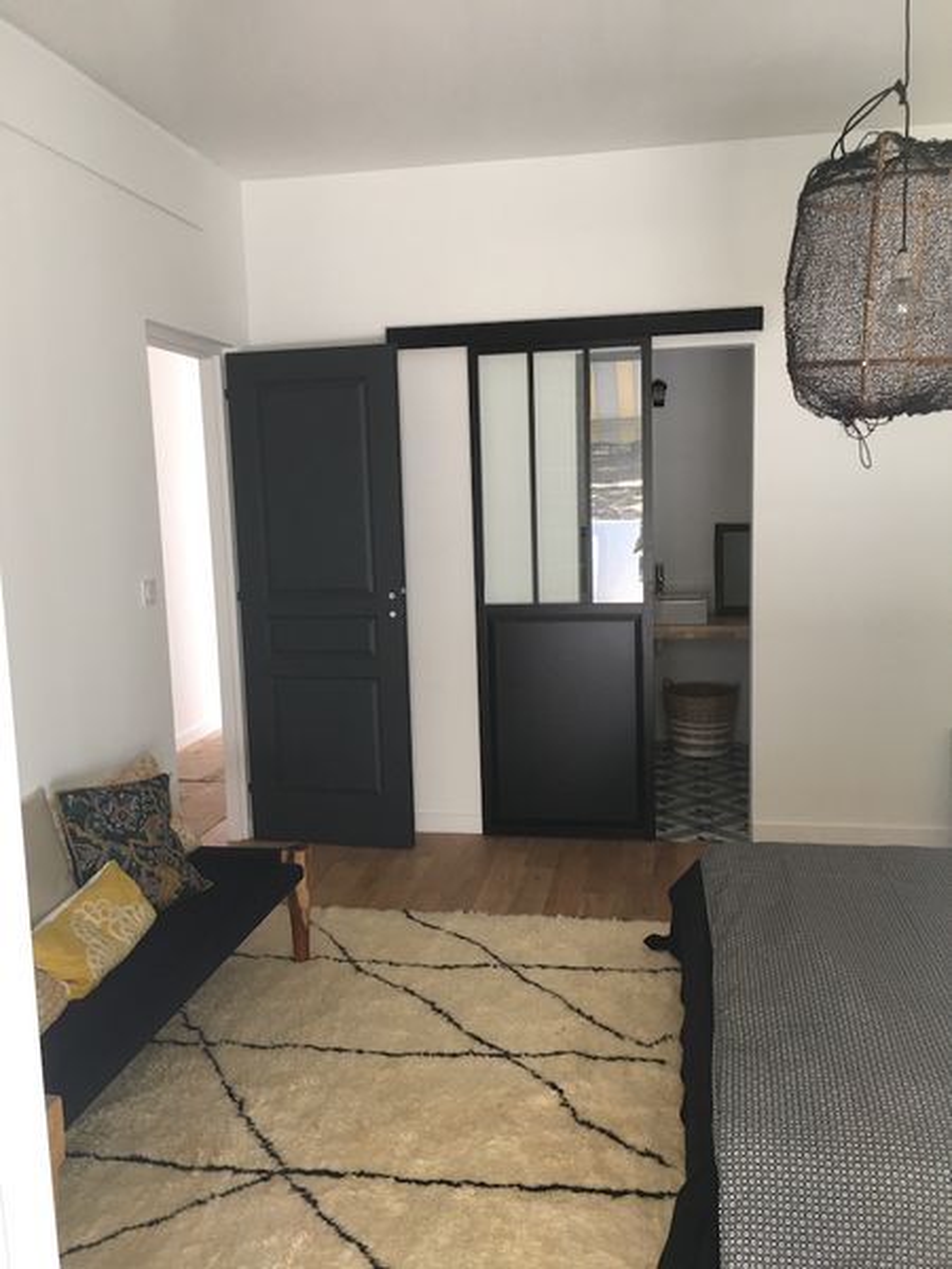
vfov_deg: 61.7
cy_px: 634
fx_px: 1063
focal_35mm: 29
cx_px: 476
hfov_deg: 48.2
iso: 40
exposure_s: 1/17
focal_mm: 4.15
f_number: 2.2
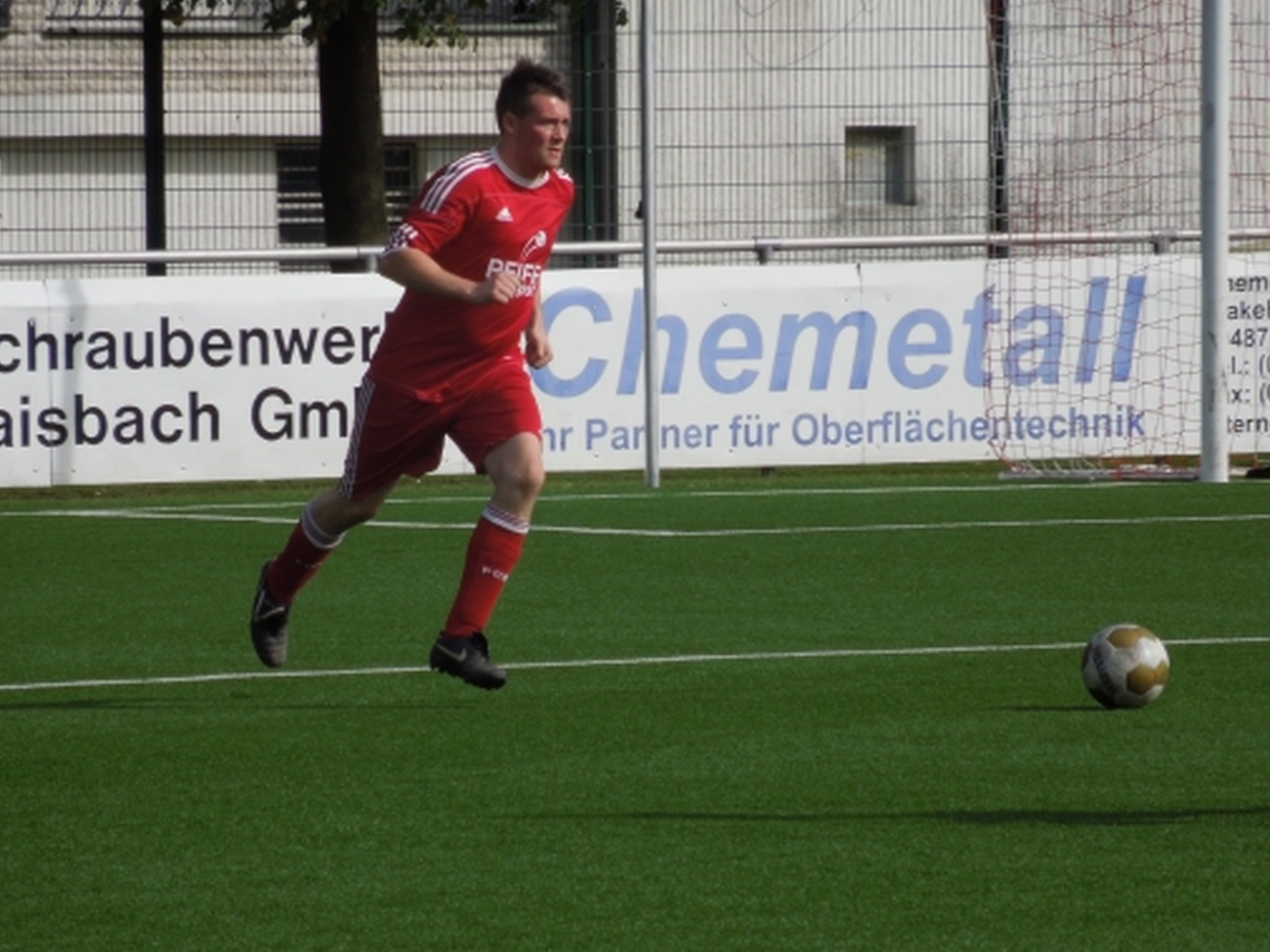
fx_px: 15266
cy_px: 447
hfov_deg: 4.8
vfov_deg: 3.6
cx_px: 561
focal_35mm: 416
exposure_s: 1/500
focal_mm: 63
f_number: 5.9
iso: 100
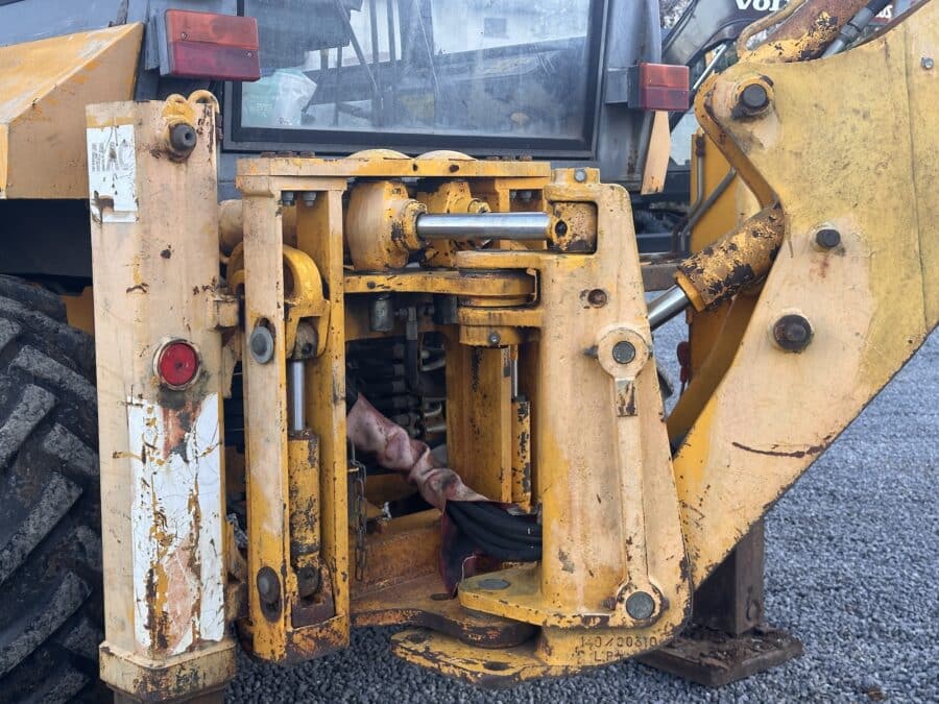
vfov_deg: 30.3
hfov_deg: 39.7
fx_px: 1302
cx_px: 470
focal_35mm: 48
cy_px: 352
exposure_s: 1/123
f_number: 1.78
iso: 64
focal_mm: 6.86
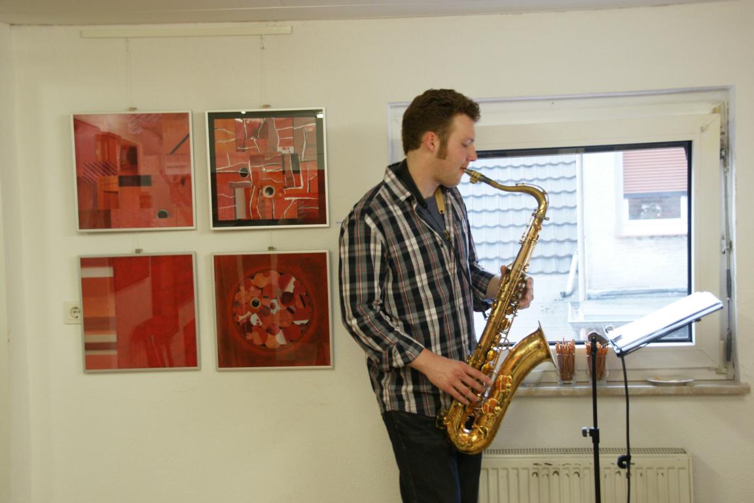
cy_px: 252
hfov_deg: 37.9
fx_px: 1099
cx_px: 377
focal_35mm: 52
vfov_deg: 25.8
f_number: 4.5
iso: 800
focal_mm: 35
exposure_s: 1/50
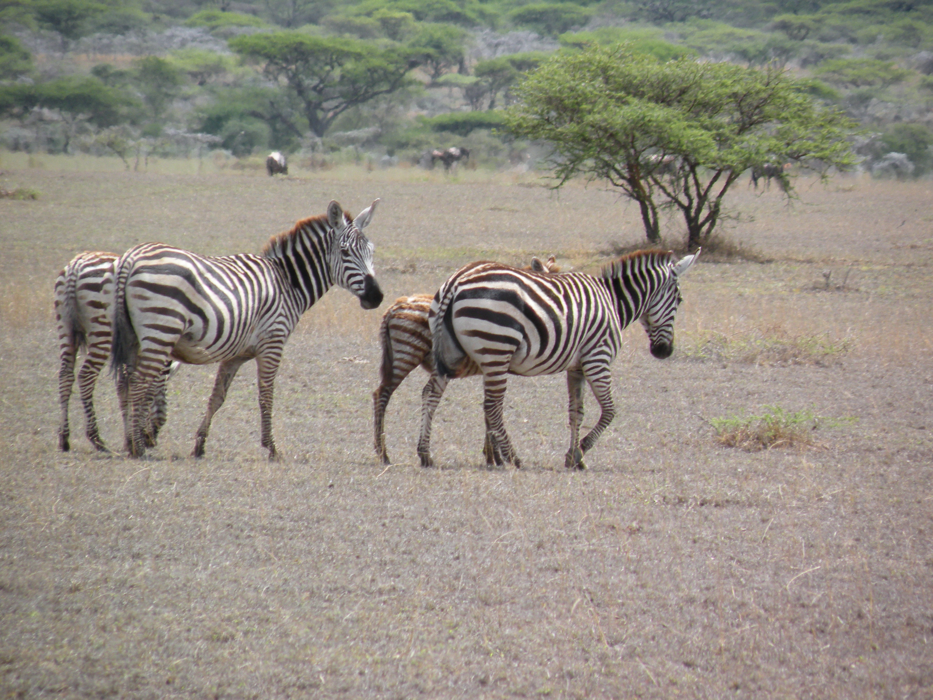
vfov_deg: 3.1
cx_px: 466
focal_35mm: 486
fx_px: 13099
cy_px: 350
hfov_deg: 4.1
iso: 64
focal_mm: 84.2
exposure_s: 1/395
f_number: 5.6
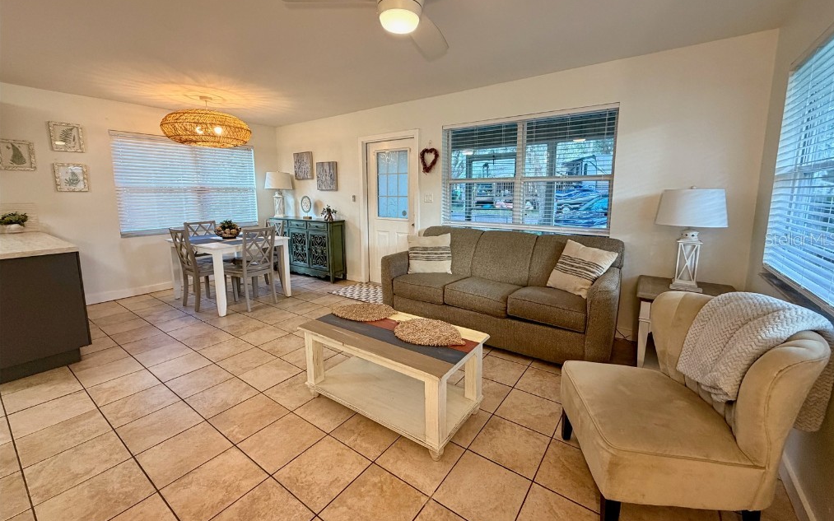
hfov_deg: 101.5
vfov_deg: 74.6
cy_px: 239
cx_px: 421
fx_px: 341
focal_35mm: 15
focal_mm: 2.22
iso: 250
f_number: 2.2
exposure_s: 1/60
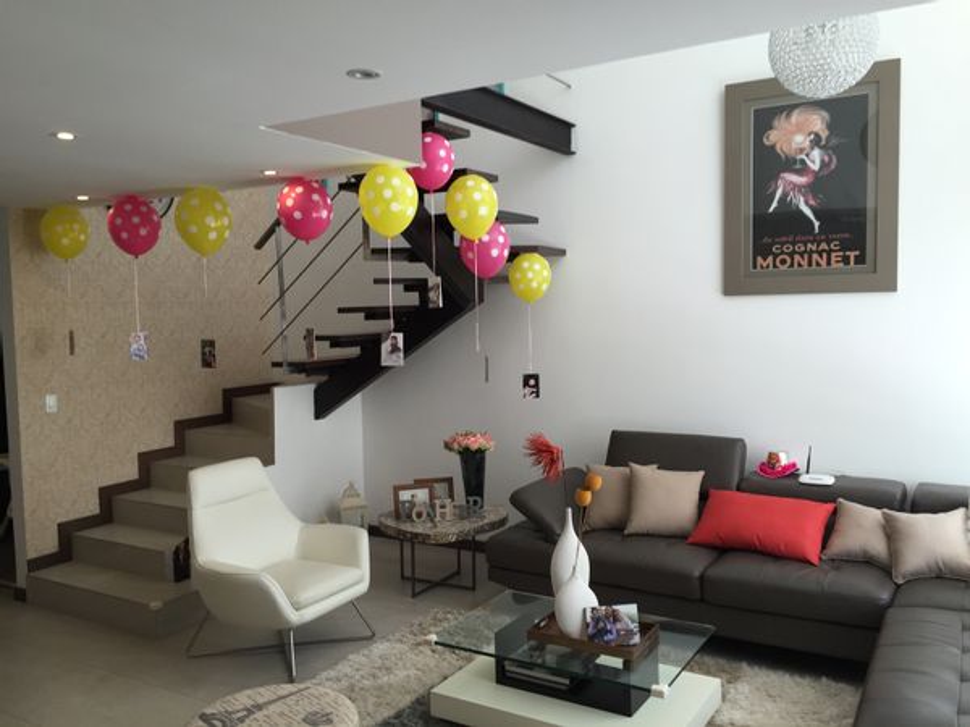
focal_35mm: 29
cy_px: 364
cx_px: 485
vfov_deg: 48.2
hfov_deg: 61.7
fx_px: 813
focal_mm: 4.15
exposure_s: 1/120
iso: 40
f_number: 2.2
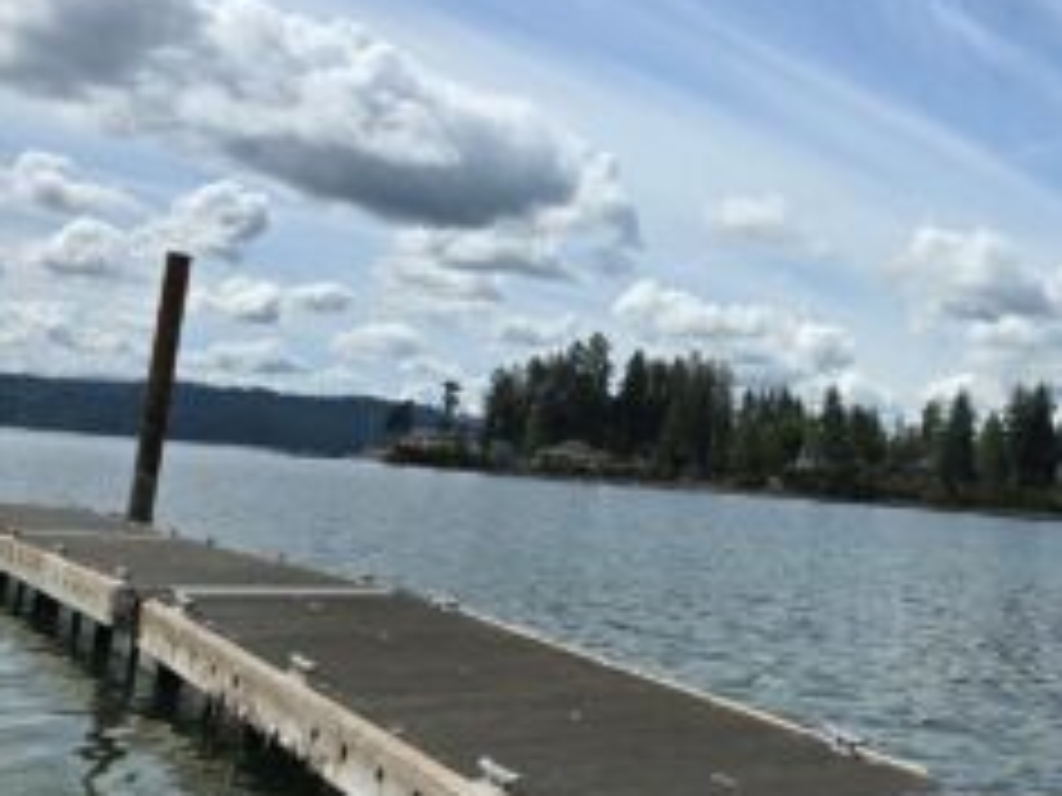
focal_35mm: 39
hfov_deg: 44.8
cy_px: 360
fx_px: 1196
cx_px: 891
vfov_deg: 36.8
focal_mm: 6.3
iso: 12
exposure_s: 1/1559
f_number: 1.7
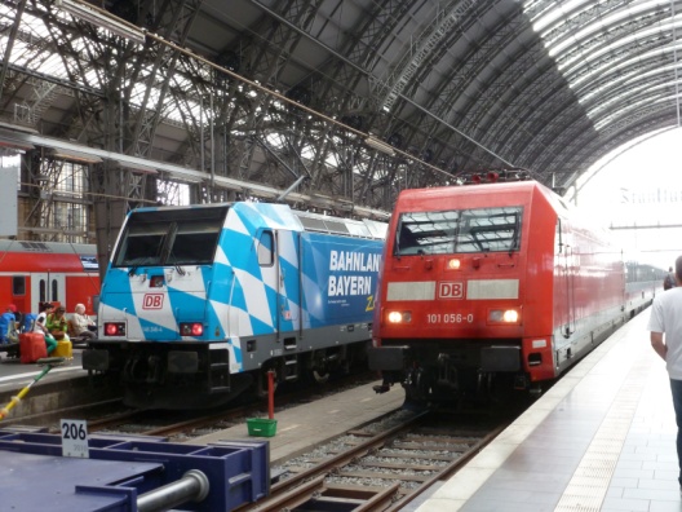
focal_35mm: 41
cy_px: 256
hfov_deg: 45.8
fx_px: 808
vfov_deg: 35.1
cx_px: 341
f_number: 3.9
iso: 250
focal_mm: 7.4
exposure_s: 1/60
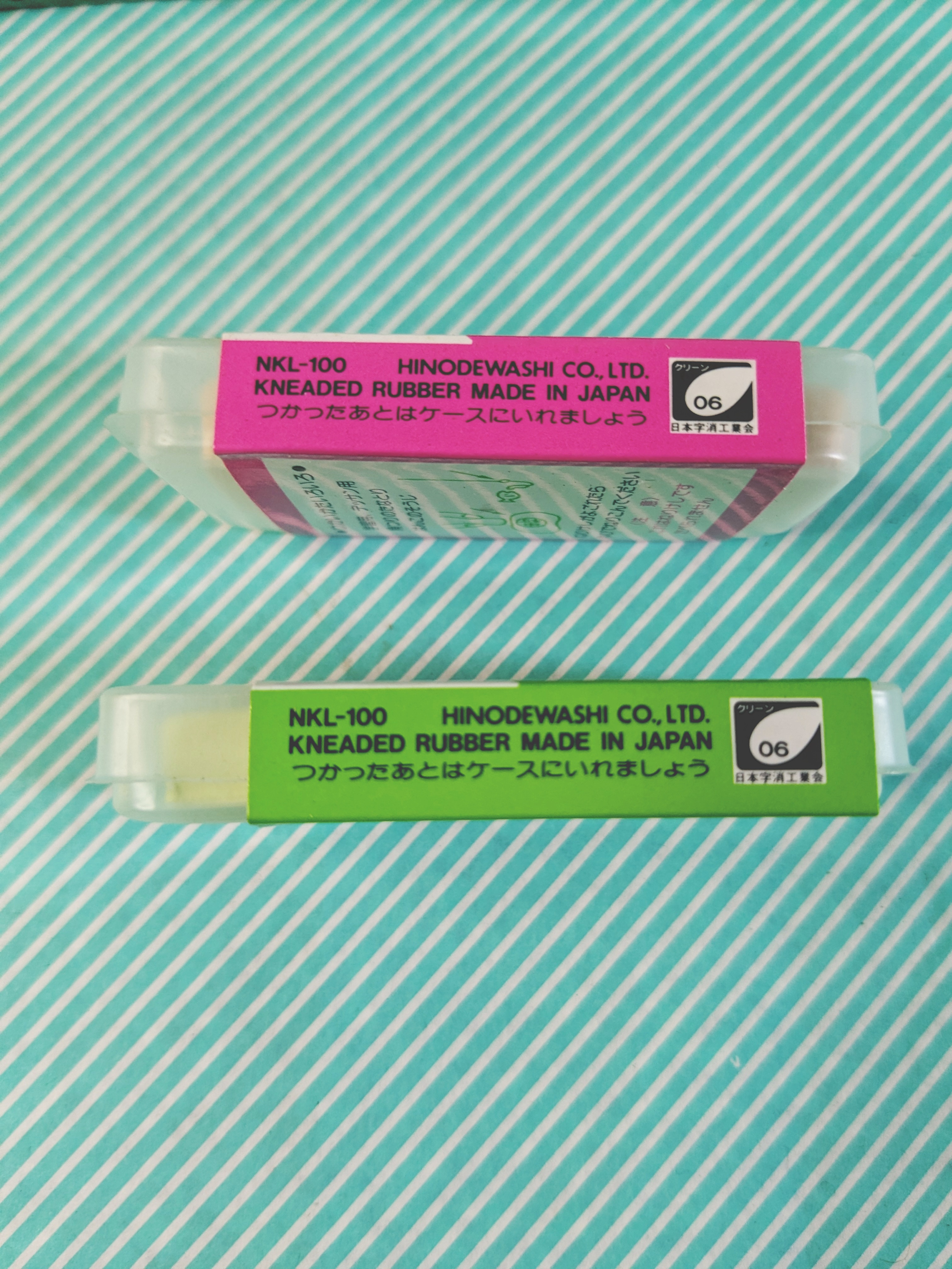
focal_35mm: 27
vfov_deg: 65.3
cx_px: 476
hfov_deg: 51.4
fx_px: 990
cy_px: 634
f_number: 1.73
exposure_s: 1/99.9
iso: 73
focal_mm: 4.38
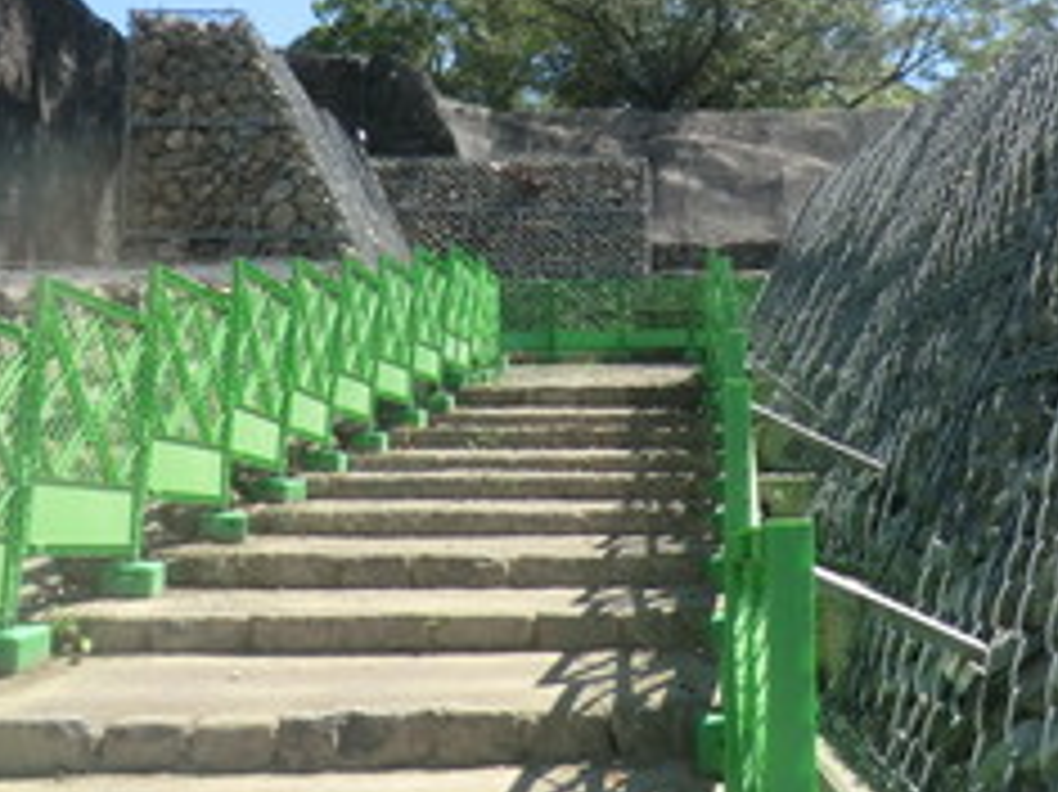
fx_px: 1405
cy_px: 230
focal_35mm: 46
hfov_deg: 40.9
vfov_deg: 31.1
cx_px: 671
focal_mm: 4.3
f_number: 3.2
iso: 80
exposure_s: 1/640
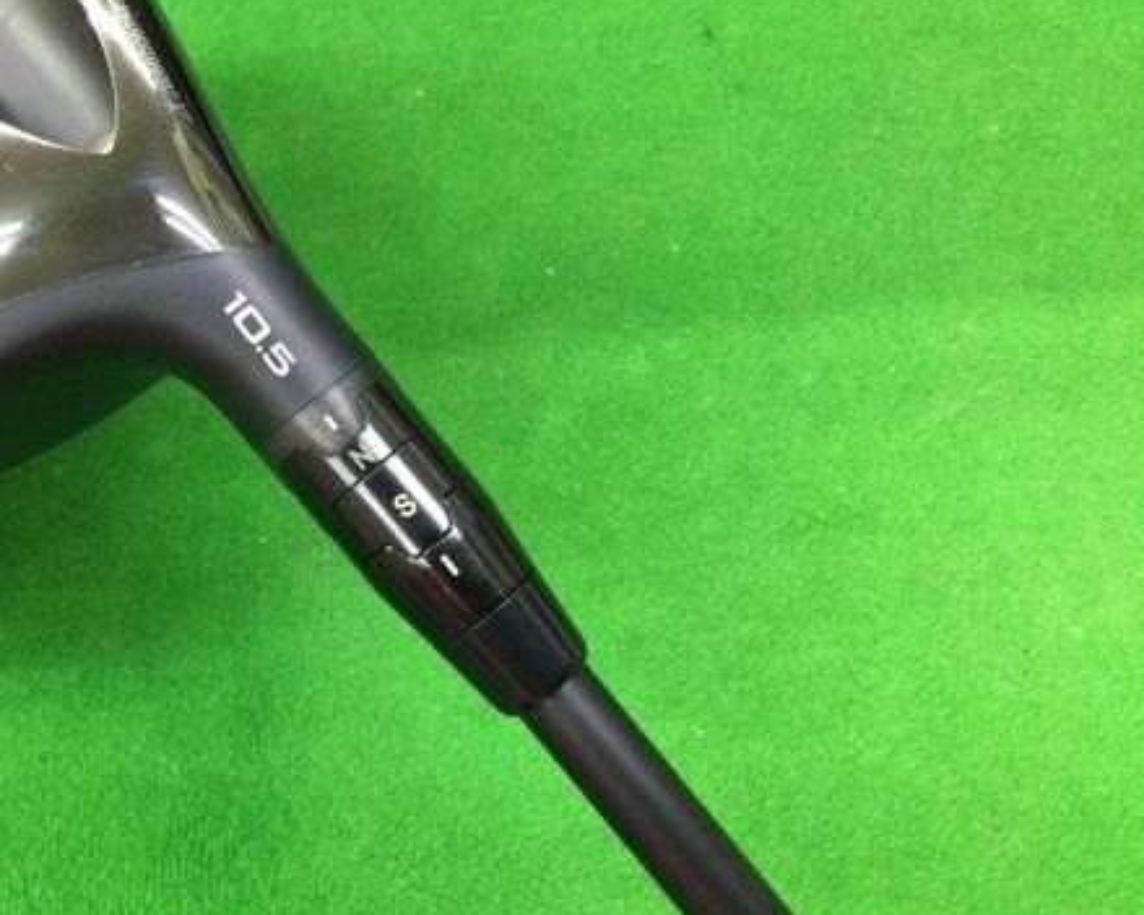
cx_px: 333
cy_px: 483
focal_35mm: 44
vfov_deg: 34.1
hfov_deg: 41.2
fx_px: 1490
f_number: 2.4
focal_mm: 3.3
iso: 200
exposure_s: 1/30
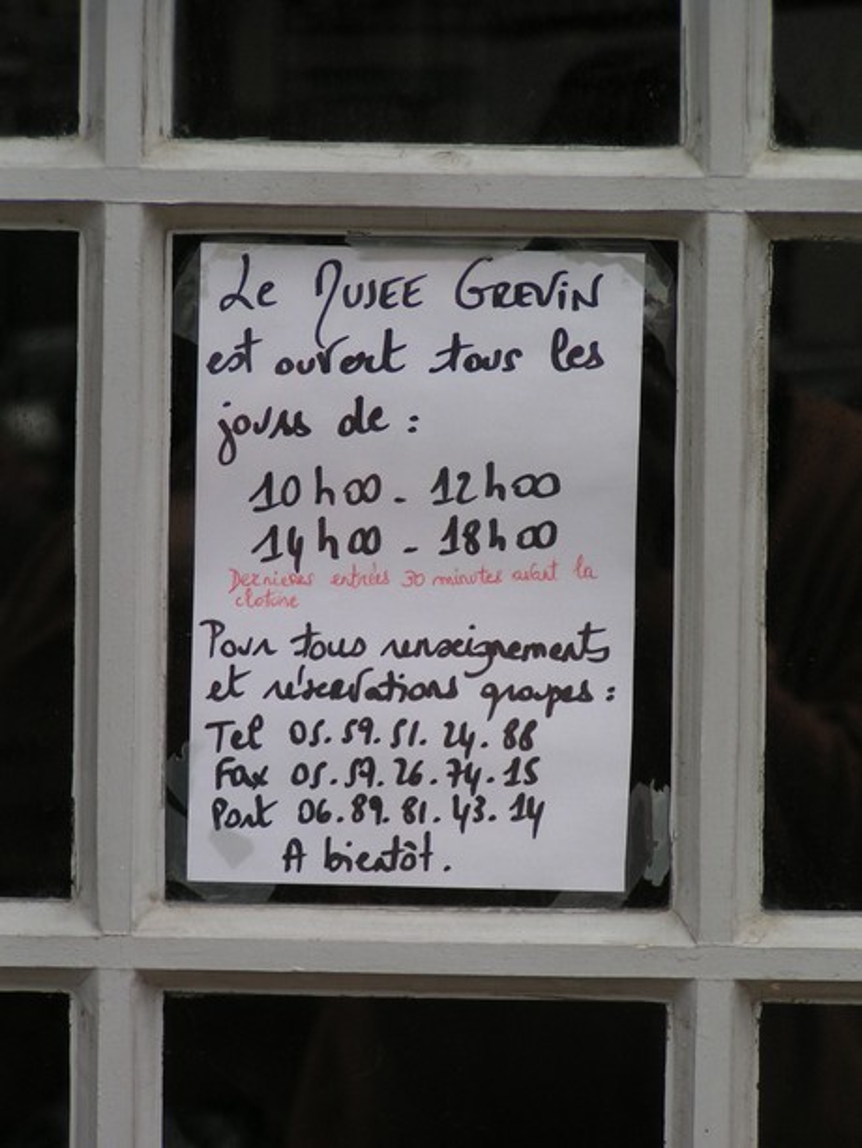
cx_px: 431
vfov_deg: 10.0
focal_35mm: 197
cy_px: 574
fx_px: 6539
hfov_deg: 7.5
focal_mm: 30.1
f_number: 3.5
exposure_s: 1/250
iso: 50
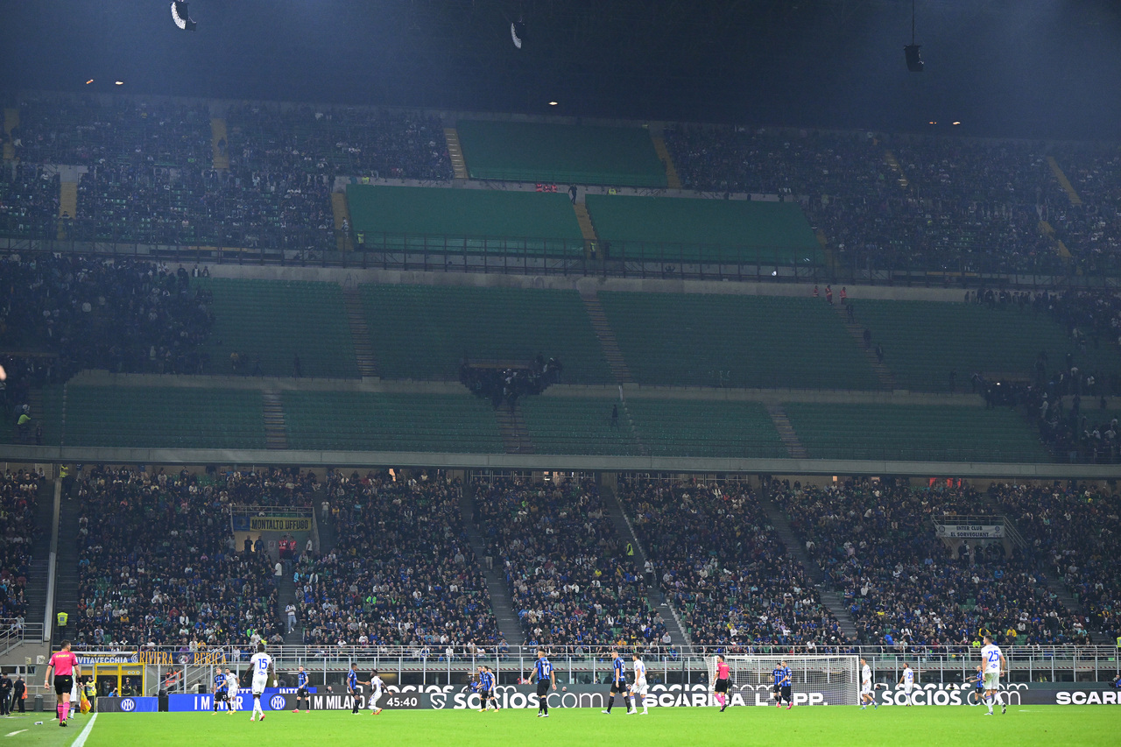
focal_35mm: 70
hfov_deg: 28.8
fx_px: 2179
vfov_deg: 19.5
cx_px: 560
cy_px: 374
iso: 4000
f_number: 3.5
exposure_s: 1/1250
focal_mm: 70
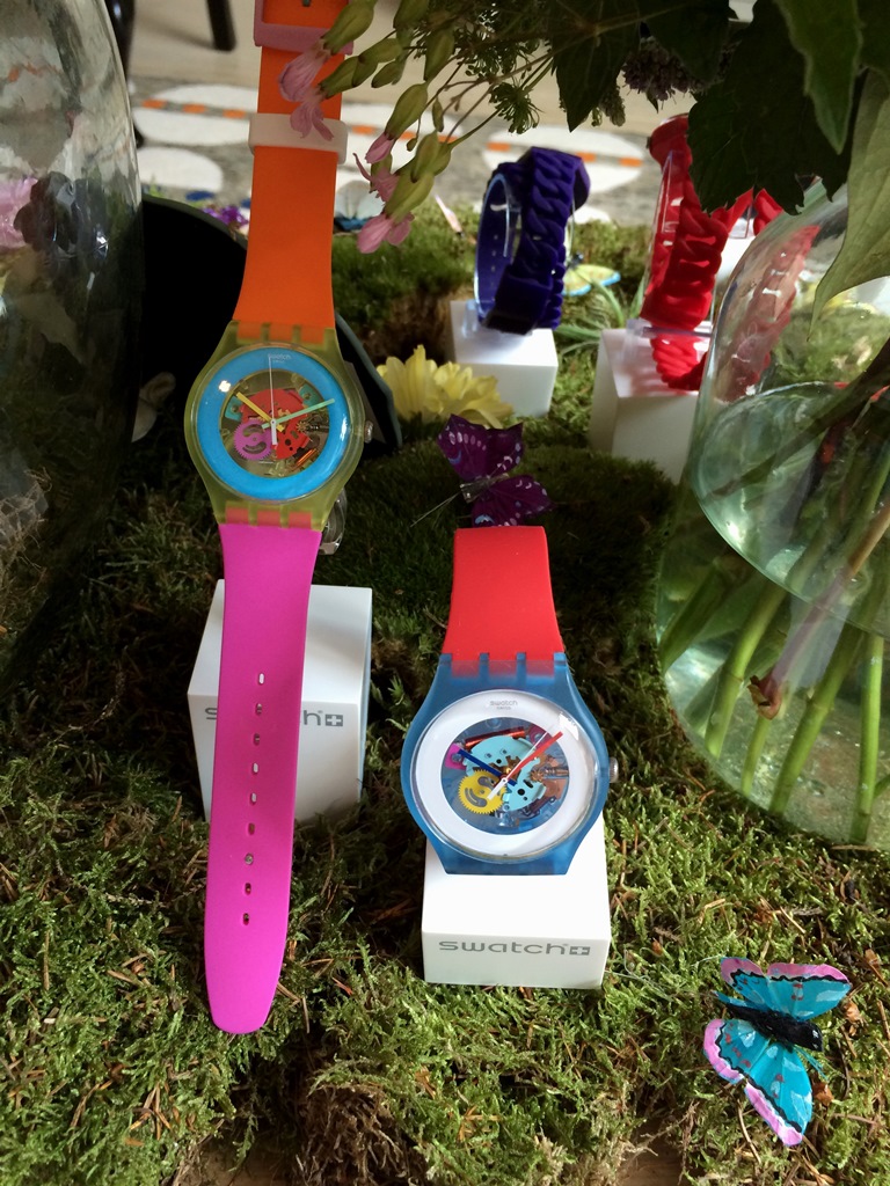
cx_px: 445
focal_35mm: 30
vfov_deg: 60.0
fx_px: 1028
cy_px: 593
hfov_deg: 46.8
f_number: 2.2
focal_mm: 4.12
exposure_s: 1/30
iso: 50
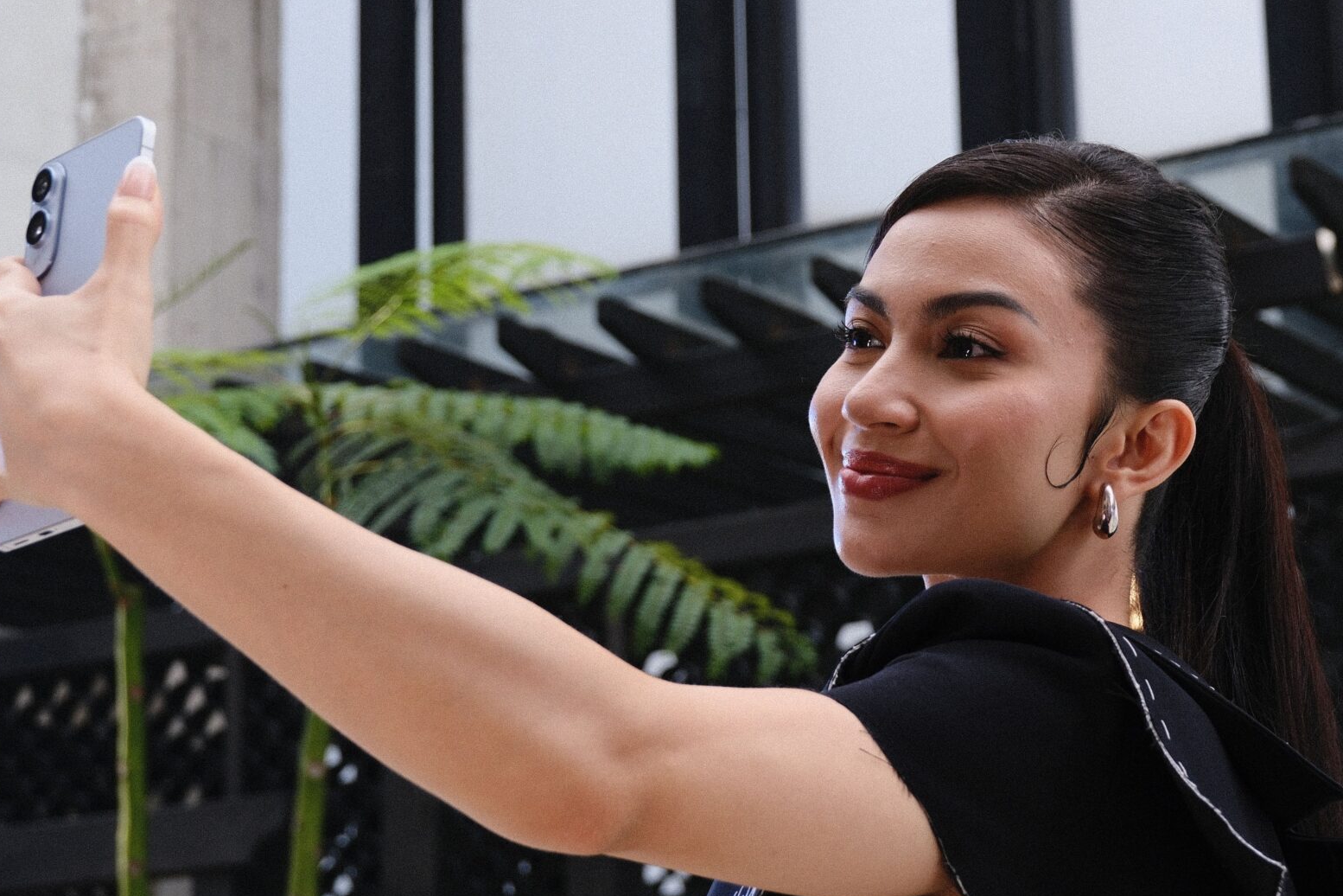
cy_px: 496
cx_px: 859
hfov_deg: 24.1
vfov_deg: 16.3
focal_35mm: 84
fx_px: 3133
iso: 250
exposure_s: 1/80
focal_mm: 34.3
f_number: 4
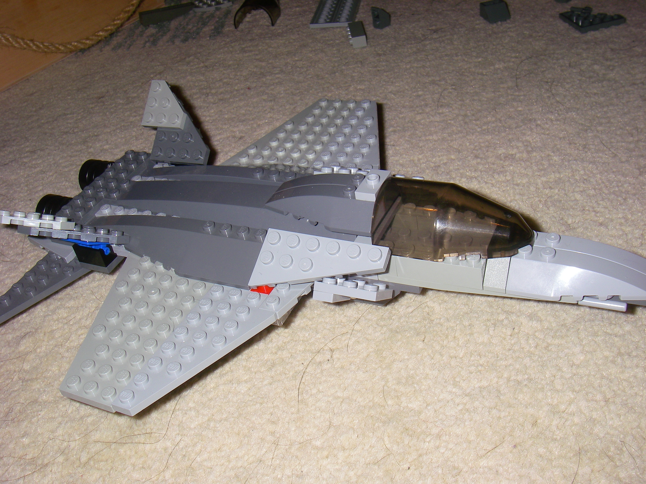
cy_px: 242
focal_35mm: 38
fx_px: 709
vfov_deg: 37.7
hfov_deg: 49.0
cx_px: 323
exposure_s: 1/40
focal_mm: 6.3
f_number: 6.6
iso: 64
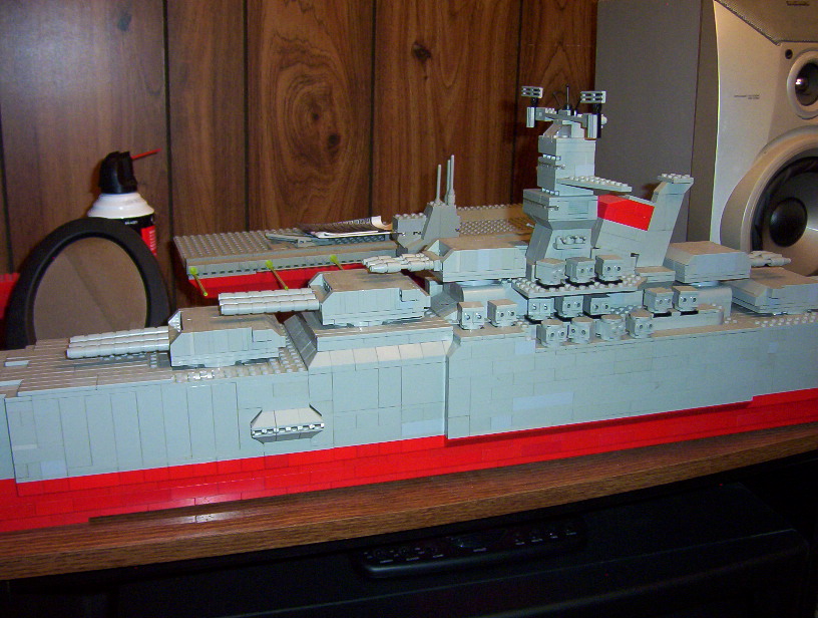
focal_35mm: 36
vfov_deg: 39.8
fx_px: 853
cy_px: 309
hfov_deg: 51.2
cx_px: 409
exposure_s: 1/30
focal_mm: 5.54
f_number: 2.76
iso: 140
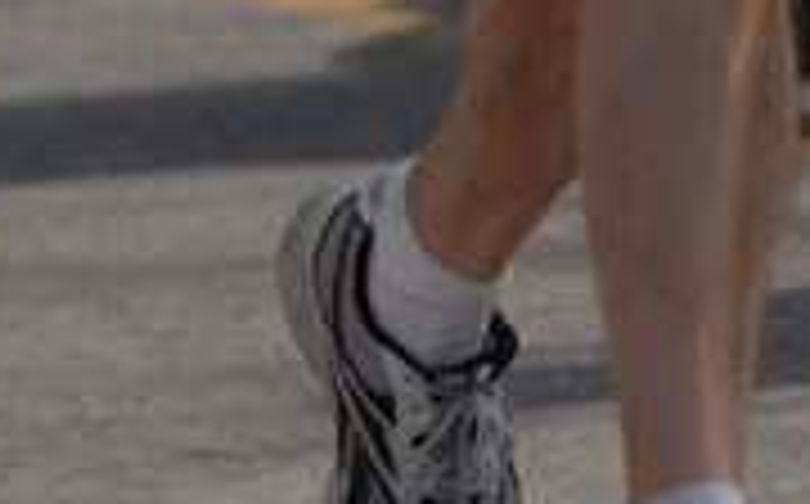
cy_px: 443
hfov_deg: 1.8
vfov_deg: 1.1
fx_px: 26303
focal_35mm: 1193
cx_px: 72
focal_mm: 200
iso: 320
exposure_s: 1/1250
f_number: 5.6
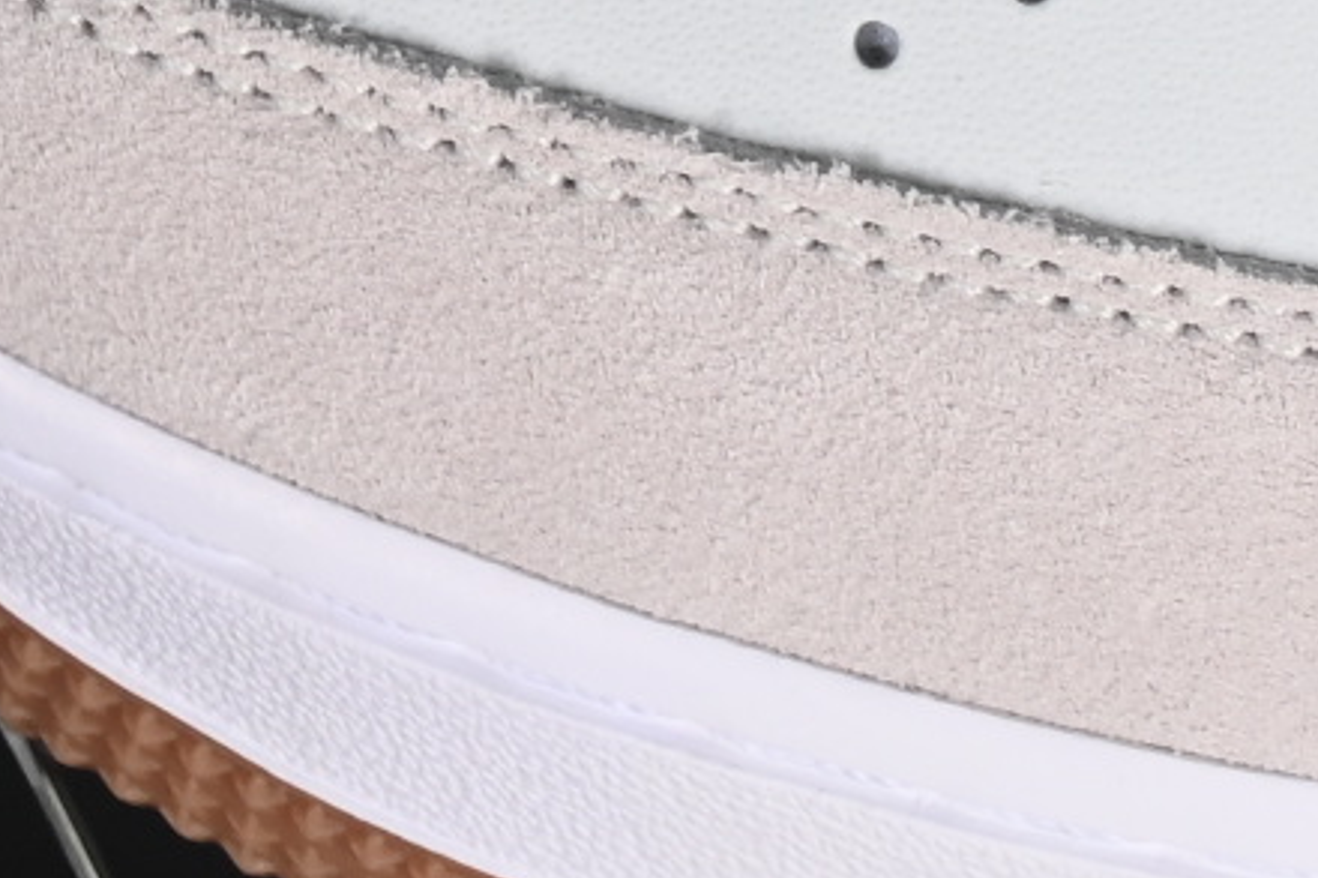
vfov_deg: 2.9
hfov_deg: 4.3
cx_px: 2924
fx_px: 17383
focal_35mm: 475
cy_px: -1202
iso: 160
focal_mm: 50
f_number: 7.1
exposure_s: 1/80
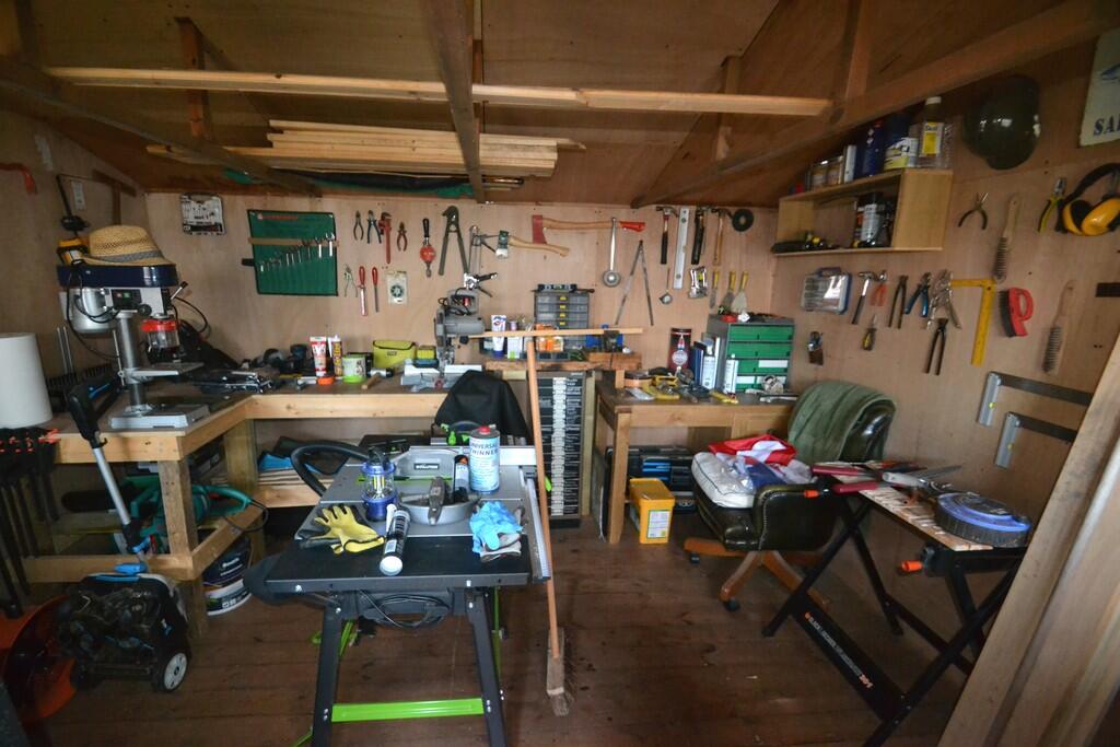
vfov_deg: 77.3
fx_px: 467
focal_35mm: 15
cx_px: 560
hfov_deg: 100.4
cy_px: 374
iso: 3200
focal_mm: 10
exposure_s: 1/60
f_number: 3.5
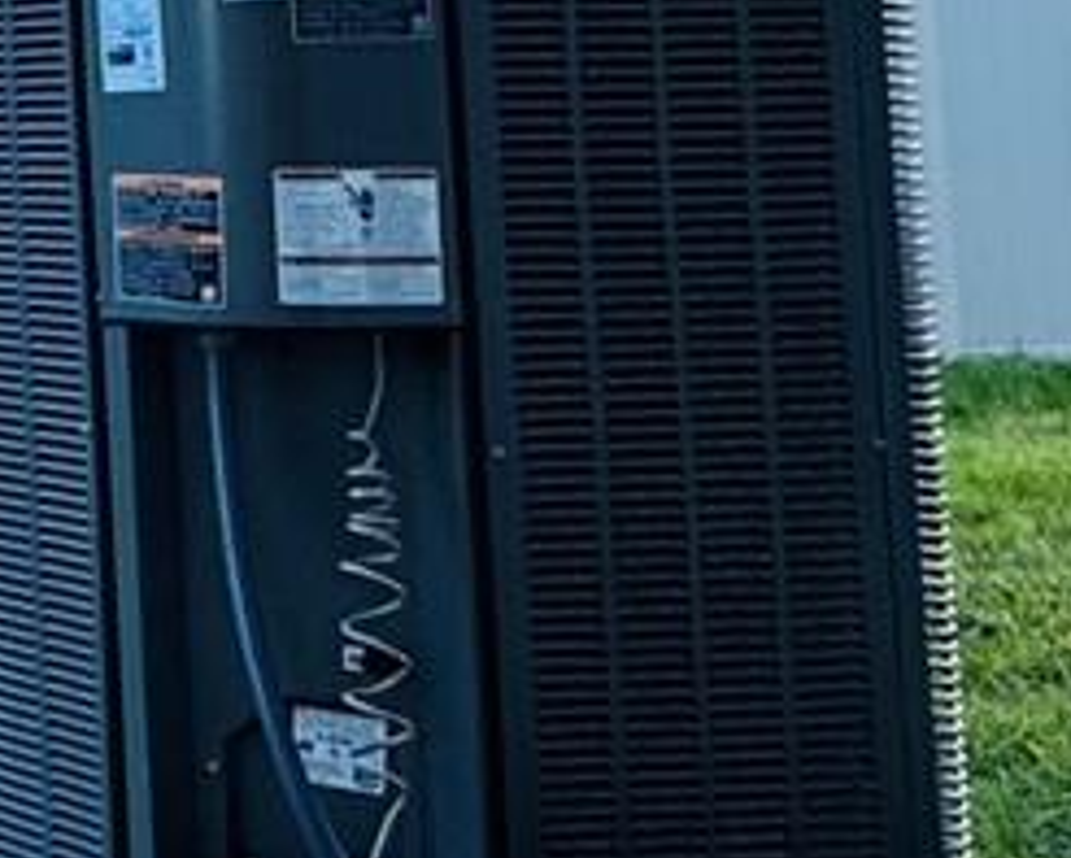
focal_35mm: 89
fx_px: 2822
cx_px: -1759
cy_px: -13
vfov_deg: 16.9
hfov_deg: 13.1
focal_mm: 2.22
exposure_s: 1/347
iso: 40
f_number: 2.2
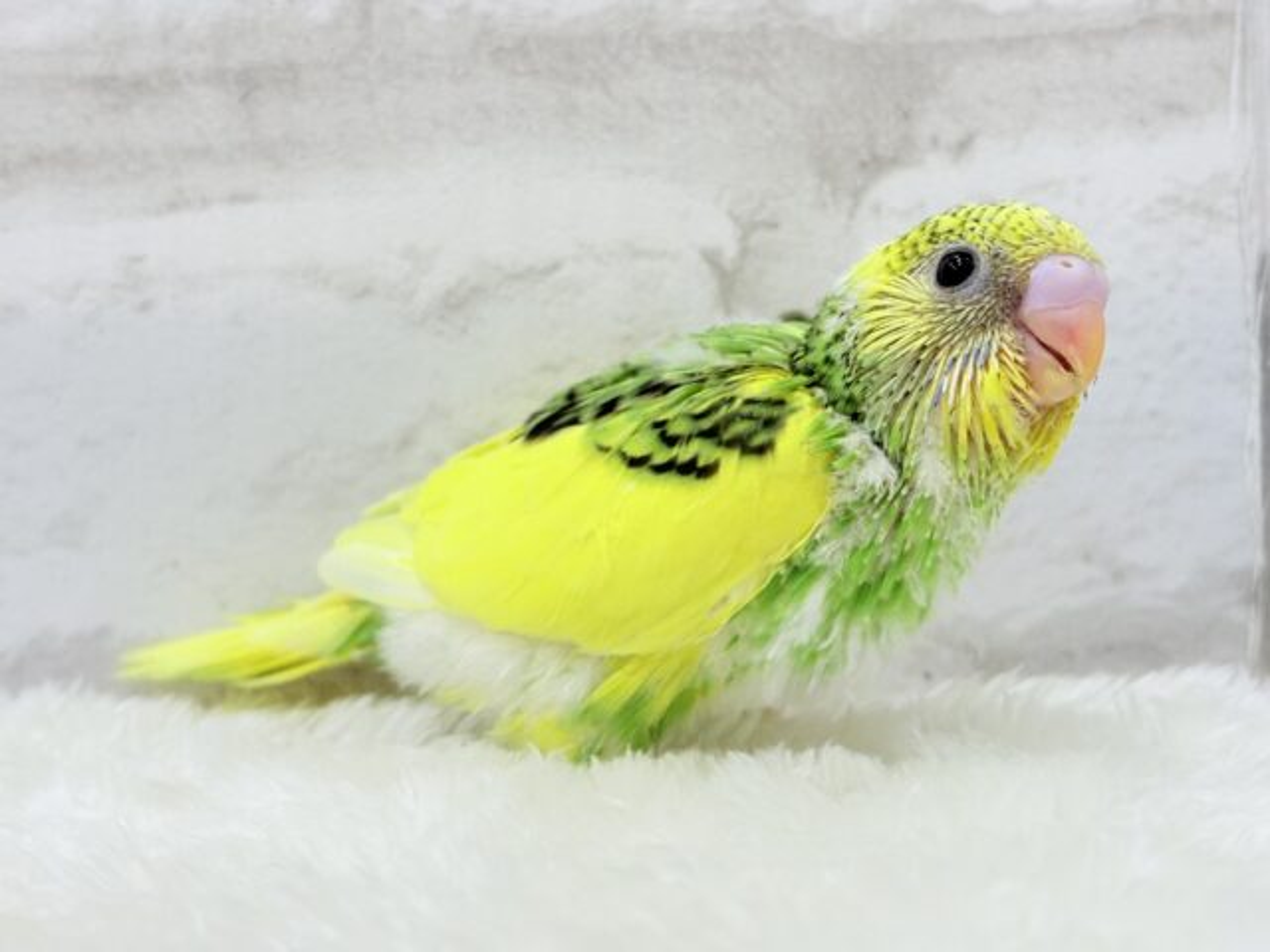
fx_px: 1908
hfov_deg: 36.8
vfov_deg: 28.0
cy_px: 476
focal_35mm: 52
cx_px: 635
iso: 64
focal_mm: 5.96
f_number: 1.6
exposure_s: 1/100
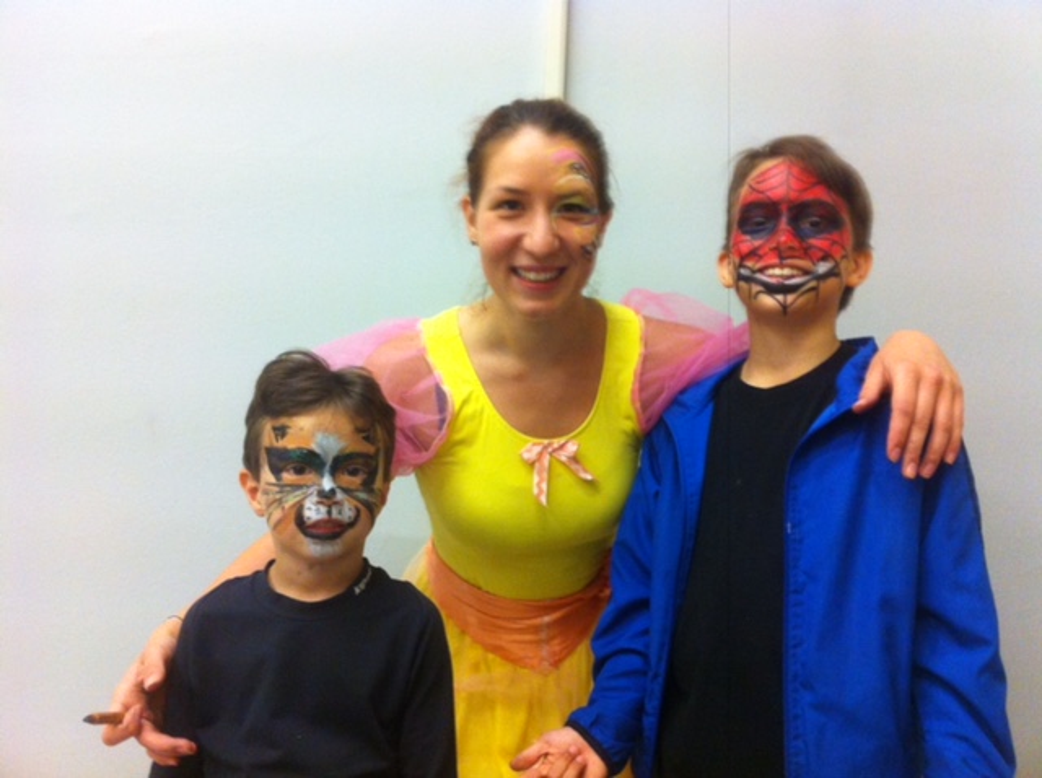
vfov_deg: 40.6
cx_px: 521
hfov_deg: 52.7
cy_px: 389
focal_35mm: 35
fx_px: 1052
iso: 200
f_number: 2.8
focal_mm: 3.85
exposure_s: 1/15
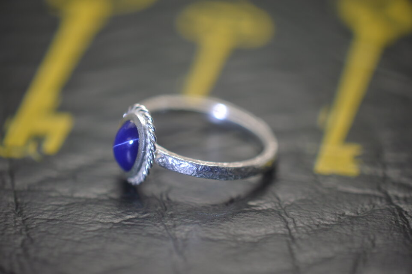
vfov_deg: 10.7
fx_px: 1458
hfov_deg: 16.1
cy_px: 137
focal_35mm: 128
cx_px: 206
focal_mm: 85
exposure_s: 1/125
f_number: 4
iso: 100
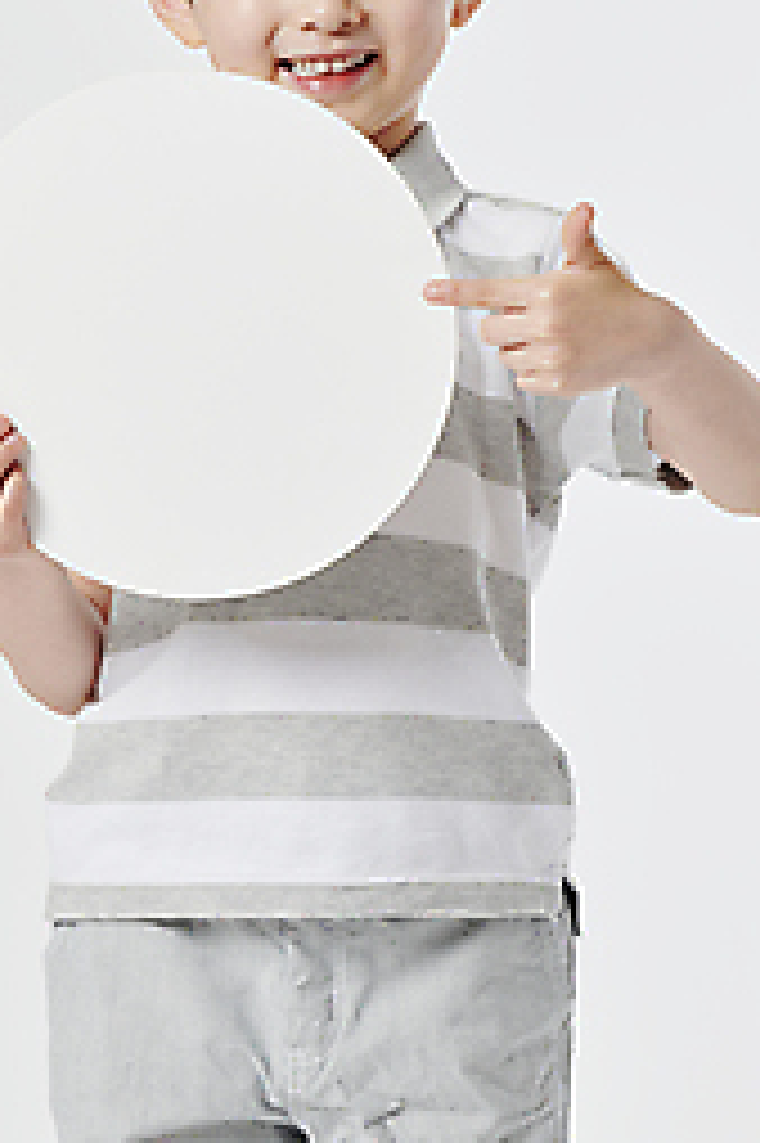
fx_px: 6754
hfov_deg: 6.4
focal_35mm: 213
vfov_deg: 9.7
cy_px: 382
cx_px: 349
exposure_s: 1/125
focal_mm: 135
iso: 100
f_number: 11
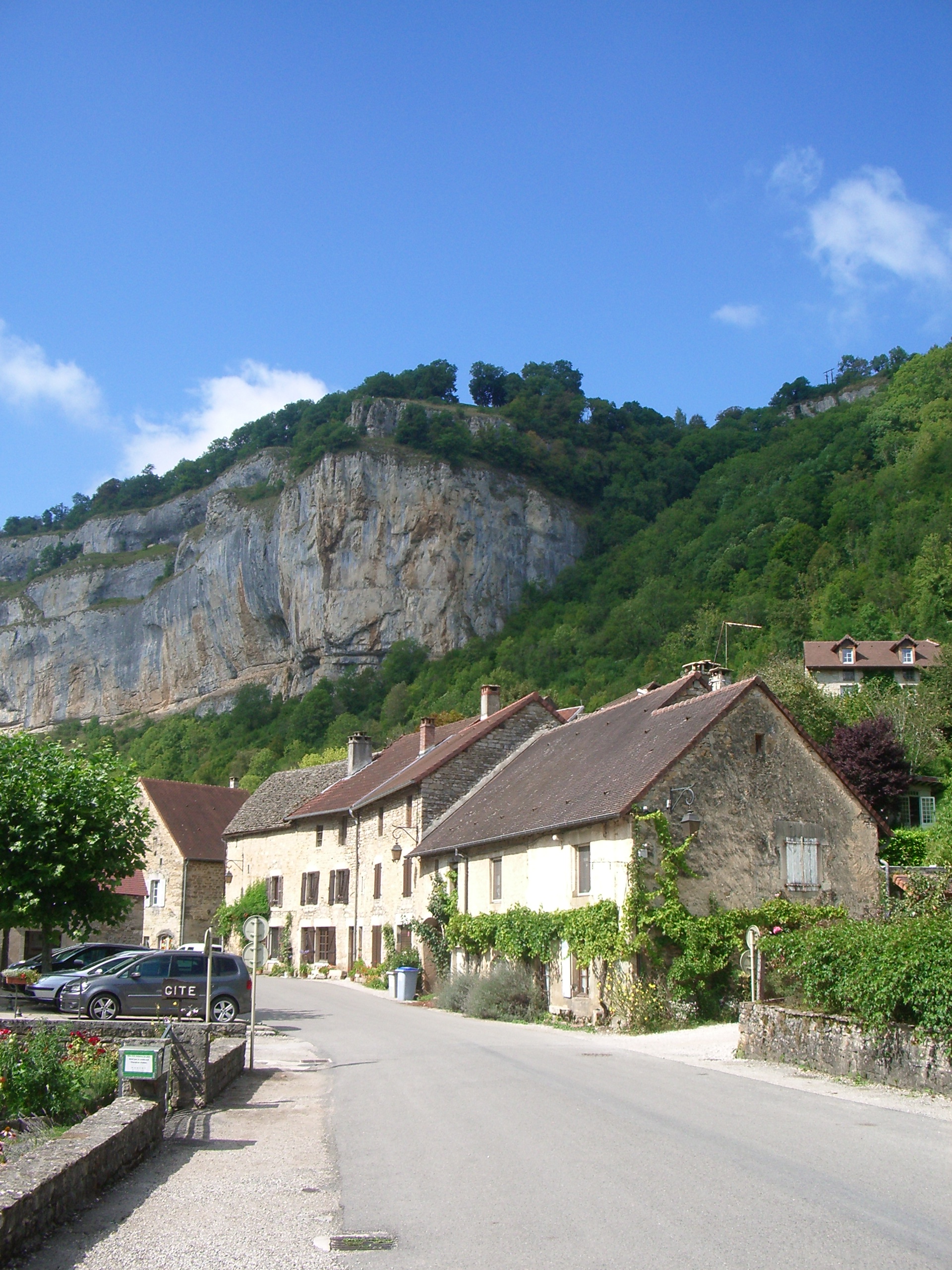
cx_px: 476
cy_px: 635
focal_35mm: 35
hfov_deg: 40.7
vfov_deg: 52.6
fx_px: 1283
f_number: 4.3
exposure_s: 1/400
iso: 80
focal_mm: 5.8
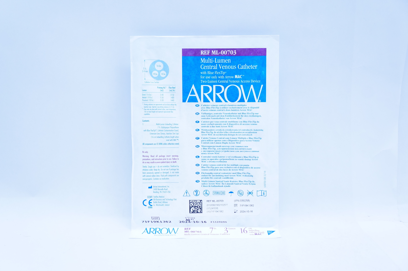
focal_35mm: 39
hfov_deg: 49.6
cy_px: 136
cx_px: 204
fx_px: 442
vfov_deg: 34.1
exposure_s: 1/160
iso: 800
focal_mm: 26
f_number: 5
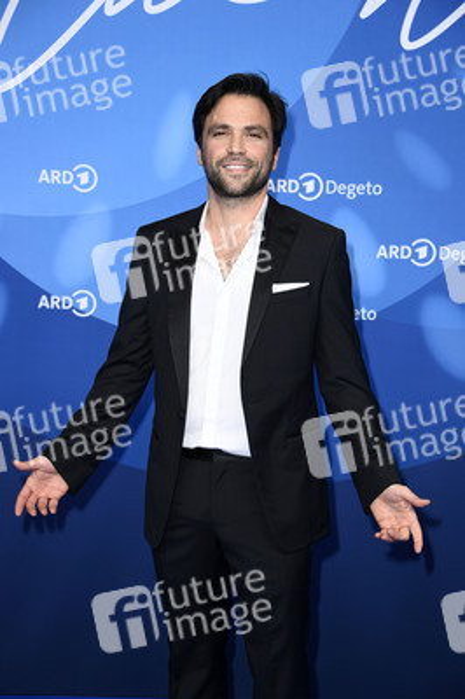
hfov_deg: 16.6
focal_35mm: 82
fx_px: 1591
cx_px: 232
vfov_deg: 24.8
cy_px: 350
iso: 1000
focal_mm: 82
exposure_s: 1/250
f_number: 5.6
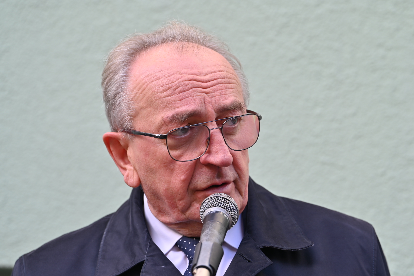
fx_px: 1587
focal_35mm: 138
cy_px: 144
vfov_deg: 9.9
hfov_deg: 14.9
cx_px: 211
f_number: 4.5
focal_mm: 130
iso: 125
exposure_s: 1/200
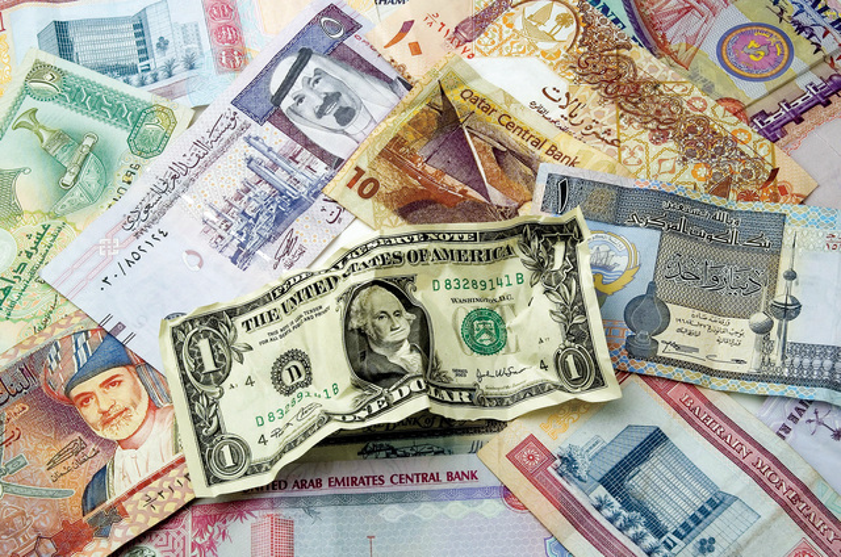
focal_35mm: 68
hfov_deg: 29.9
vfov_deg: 20.1
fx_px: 1574
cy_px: 278
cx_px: 420
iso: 200
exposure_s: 1/60
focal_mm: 45
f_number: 16
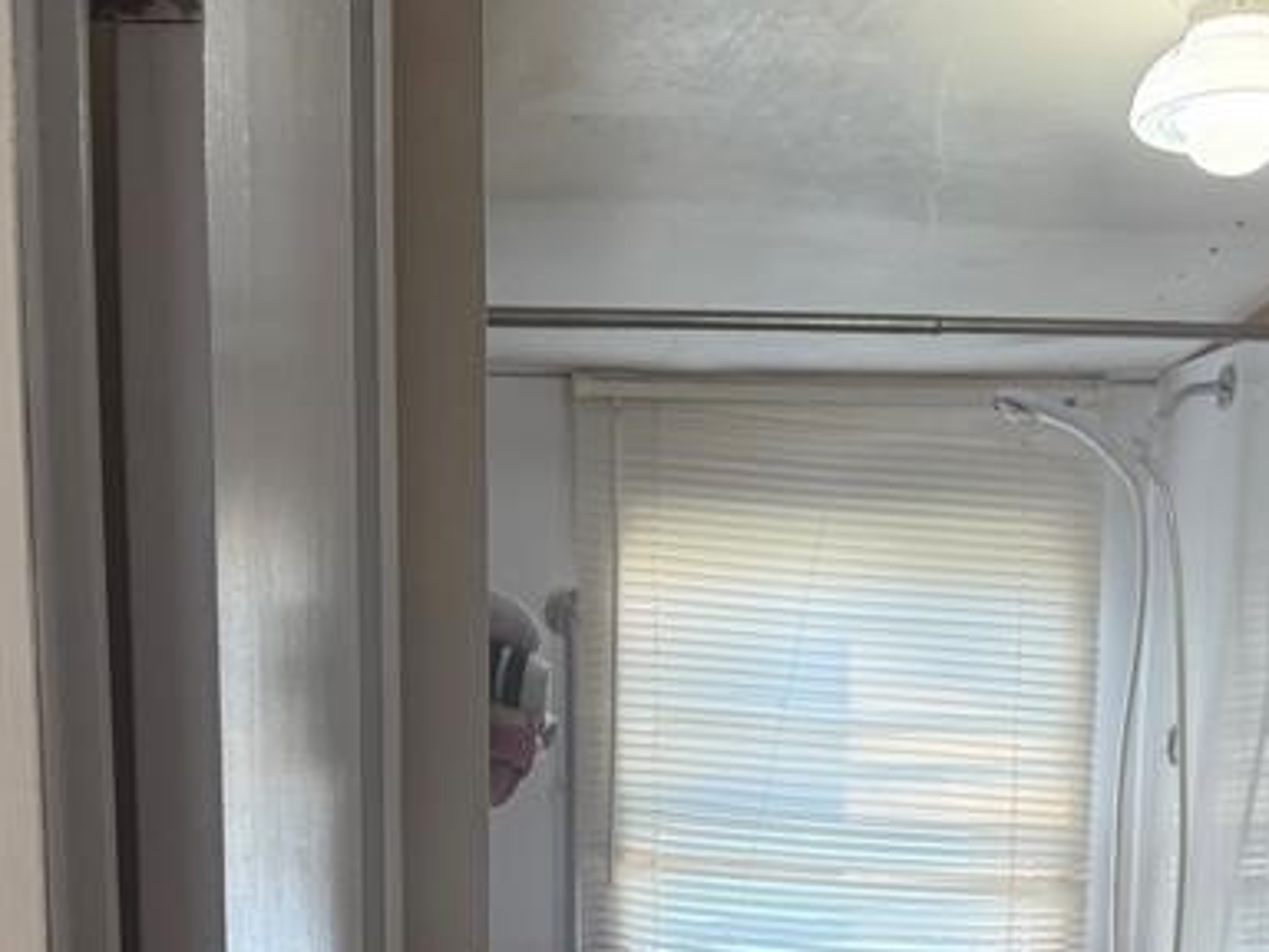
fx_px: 2346
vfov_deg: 21.7
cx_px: 704
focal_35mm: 64
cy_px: 1041
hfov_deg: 30.2
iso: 200
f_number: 1.78
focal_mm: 6.76
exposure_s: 1/74
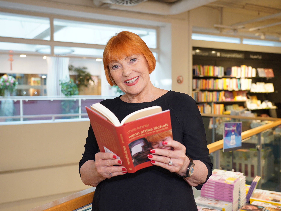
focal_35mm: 37
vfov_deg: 38.7
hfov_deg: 50.0
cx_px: 122
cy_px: 105
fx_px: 300
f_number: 4
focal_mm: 34
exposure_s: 1/80
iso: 1000
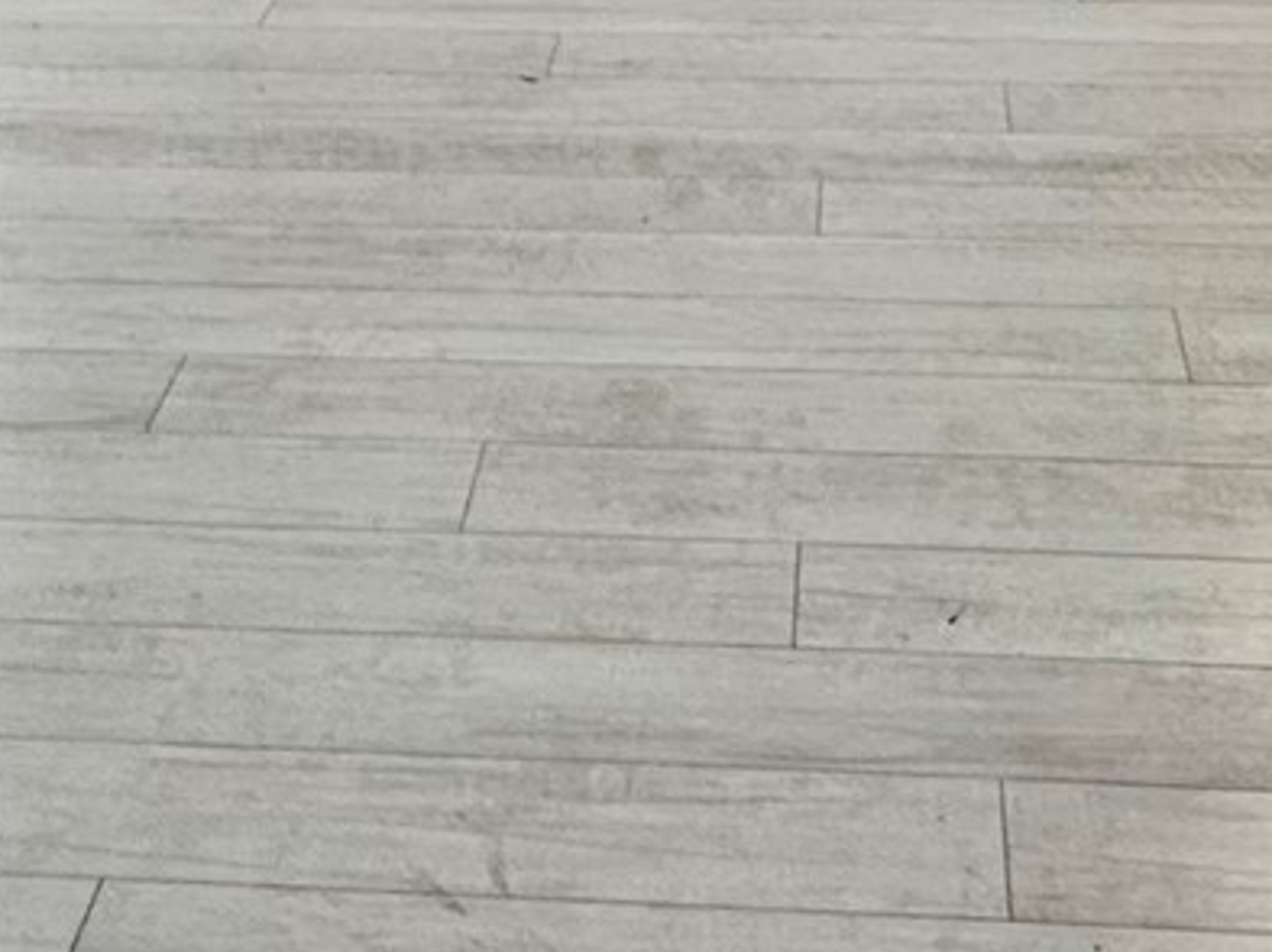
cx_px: 628
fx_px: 2680
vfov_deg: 15.6
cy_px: -992
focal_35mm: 73
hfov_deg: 26.7
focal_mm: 2.22
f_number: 2.2
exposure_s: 1/120
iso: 80
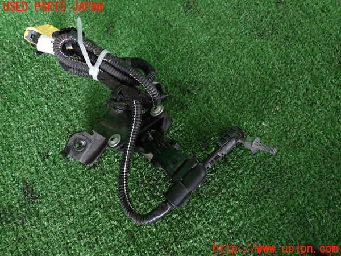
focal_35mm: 30
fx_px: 296
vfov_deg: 46.8
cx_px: 170
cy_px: 128
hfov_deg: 60.0
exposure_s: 1/30
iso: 500
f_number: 2.3
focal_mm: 5.4
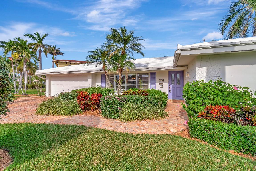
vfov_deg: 77.4
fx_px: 107
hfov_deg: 100.4
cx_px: 128
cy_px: 86
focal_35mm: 15
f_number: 8
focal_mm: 10
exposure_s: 1/2000
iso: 500
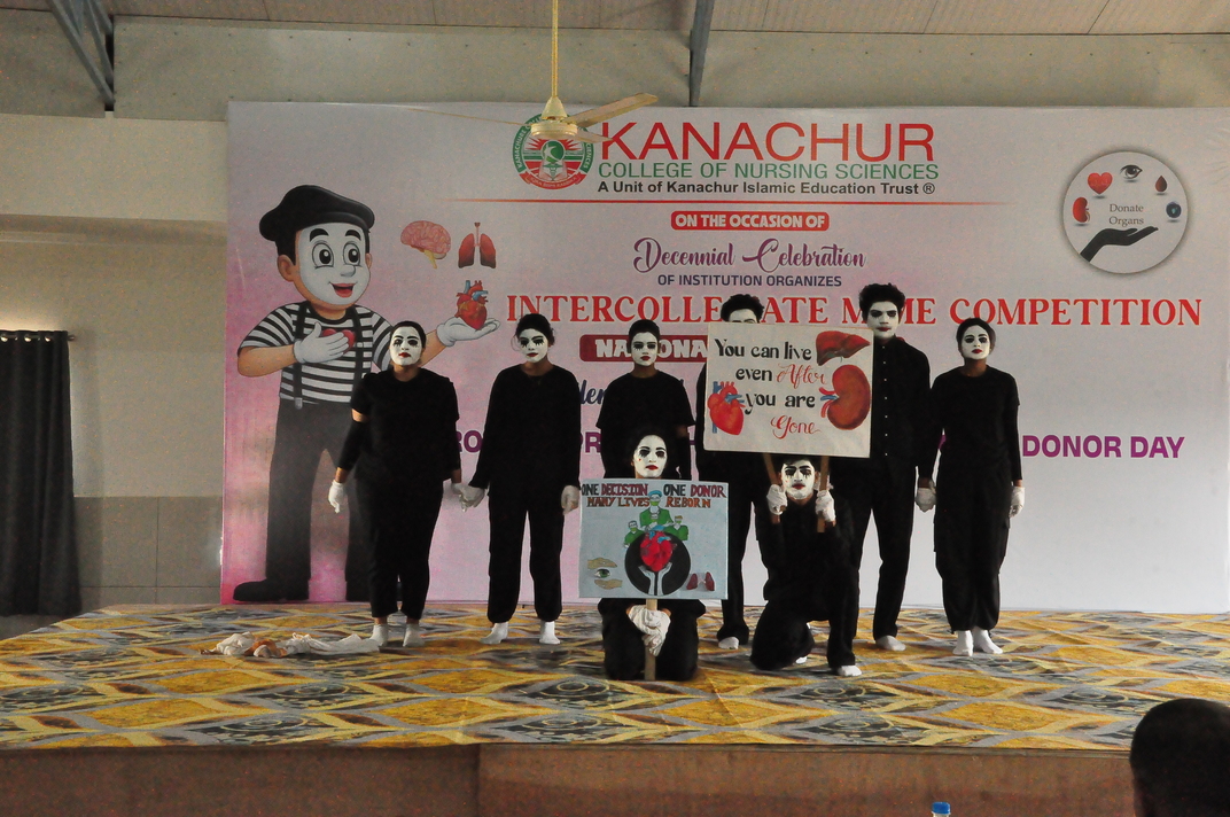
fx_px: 1740
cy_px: 408
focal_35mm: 51
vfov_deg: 26.4
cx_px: 615
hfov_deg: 38.9
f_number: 16
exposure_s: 1/30
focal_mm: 34
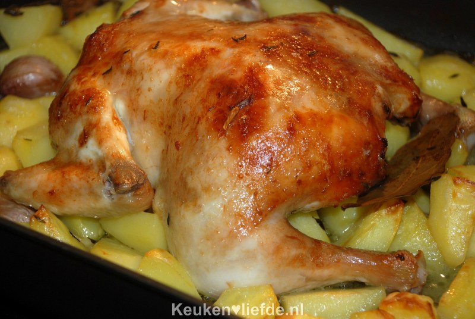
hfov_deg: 20.6
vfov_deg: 13.9
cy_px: 160
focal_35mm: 99
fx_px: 1308
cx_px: 238
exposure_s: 1/60
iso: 200
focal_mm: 66
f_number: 5.3
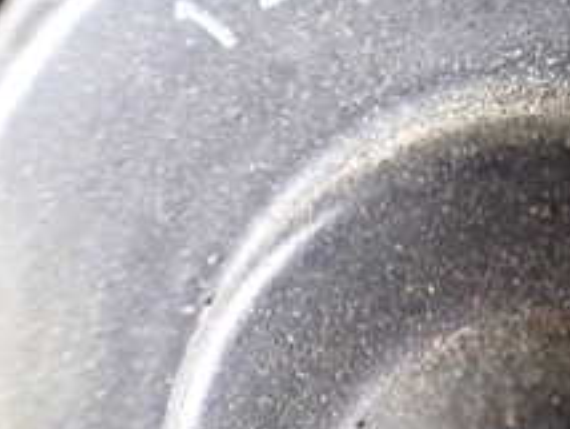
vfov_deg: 17.4
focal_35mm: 84
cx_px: 687
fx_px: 1385
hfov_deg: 21.6
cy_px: 56
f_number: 2.3
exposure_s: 1/30
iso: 800
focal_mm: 5.4
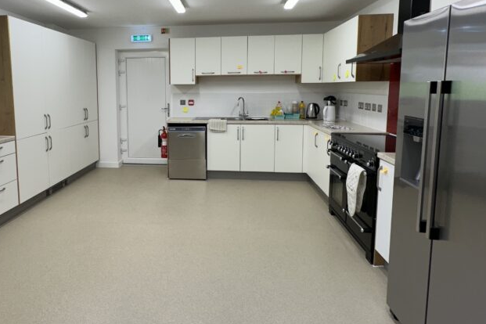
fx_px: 324
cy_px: 120
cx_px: 184
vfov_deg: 52.5
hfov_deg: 72.6
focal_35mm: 24
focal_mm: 2.22
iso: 50
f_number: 2.2
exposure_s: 1/100
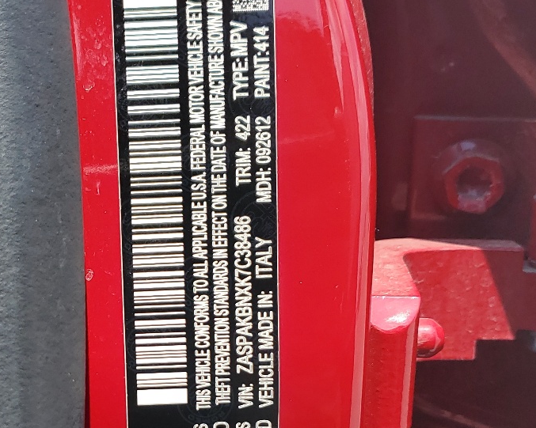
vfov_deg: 25.0
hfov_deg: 30.7
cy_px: 340
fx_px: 951
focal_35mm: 60
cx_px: 104
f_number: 1.5
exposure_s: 1/1667
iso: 50
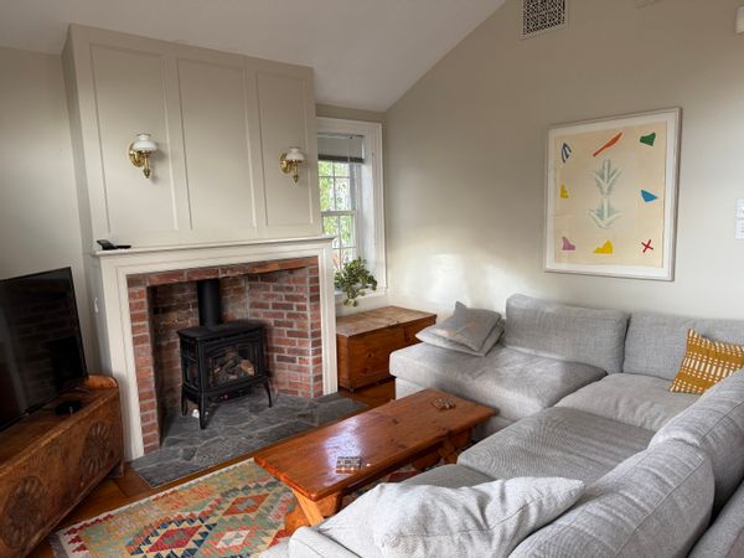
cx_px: 372
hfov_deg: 71.6
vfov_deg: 56.8
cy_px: 279
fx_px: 516
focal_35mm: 24
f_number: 1.78
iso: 160
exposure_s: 1/121
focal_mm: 6.76
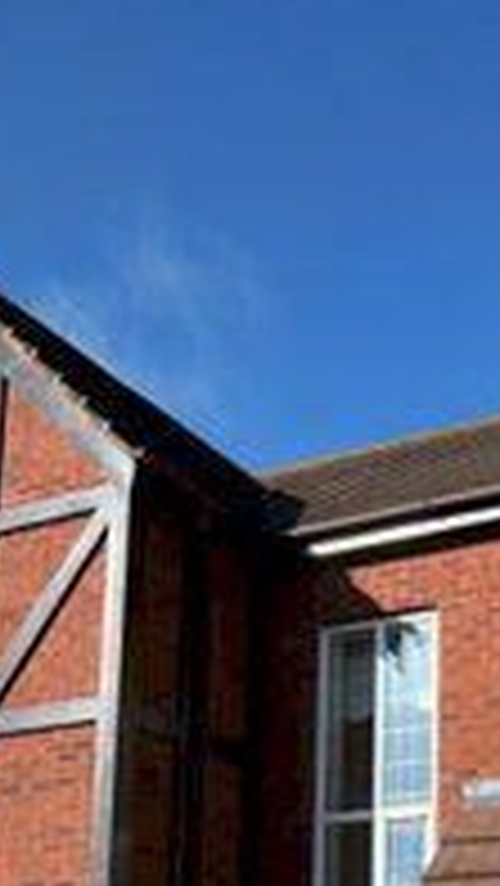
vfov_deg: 34.9
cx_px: 432
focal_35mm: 56
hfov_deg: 21.1
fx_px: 1318
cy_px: 810
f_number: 8
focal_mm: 10
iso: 280
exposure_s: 1/500
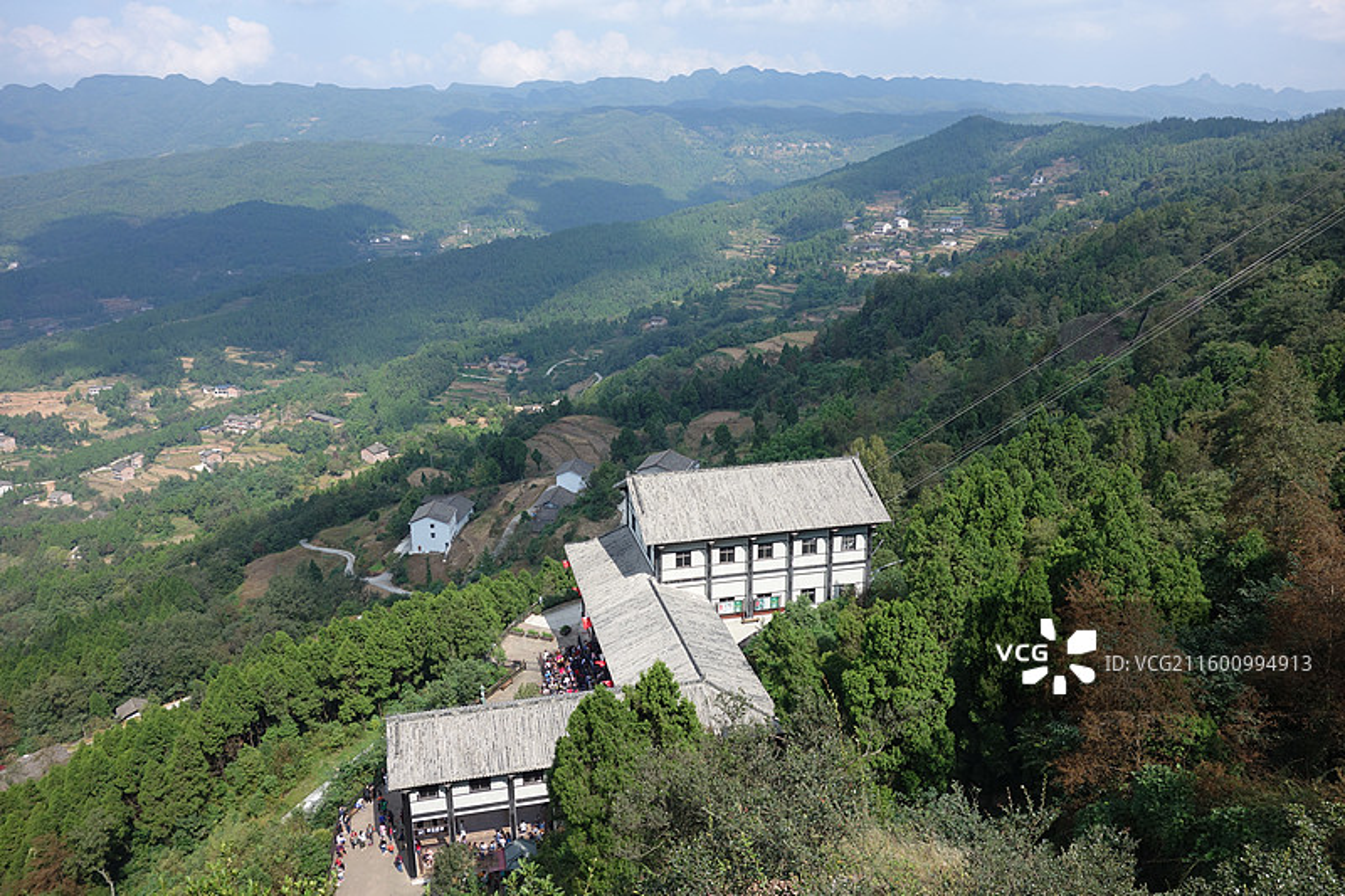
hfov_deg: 65.5
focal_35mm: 28
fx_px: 1046
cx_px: 672
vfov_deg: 46.4
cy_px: 448
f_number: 5.6
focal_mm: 10.4
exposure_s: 1/320
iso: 125
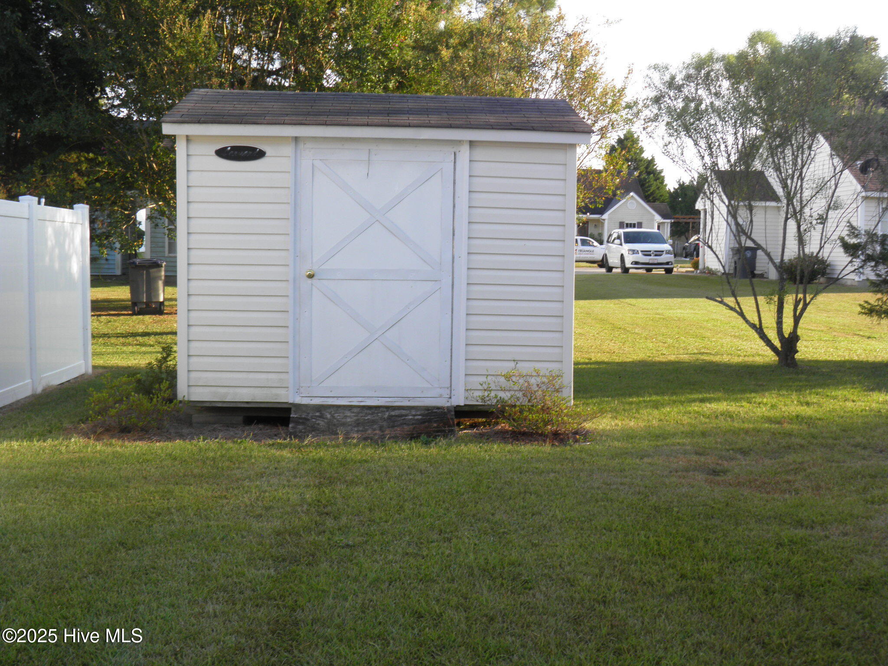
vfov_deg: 36.8
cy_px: 333
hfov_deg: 47.9
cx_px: 444
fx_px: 1000
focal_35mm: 39
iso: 50
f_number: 4.5
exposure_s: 1/60
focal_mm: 7.1
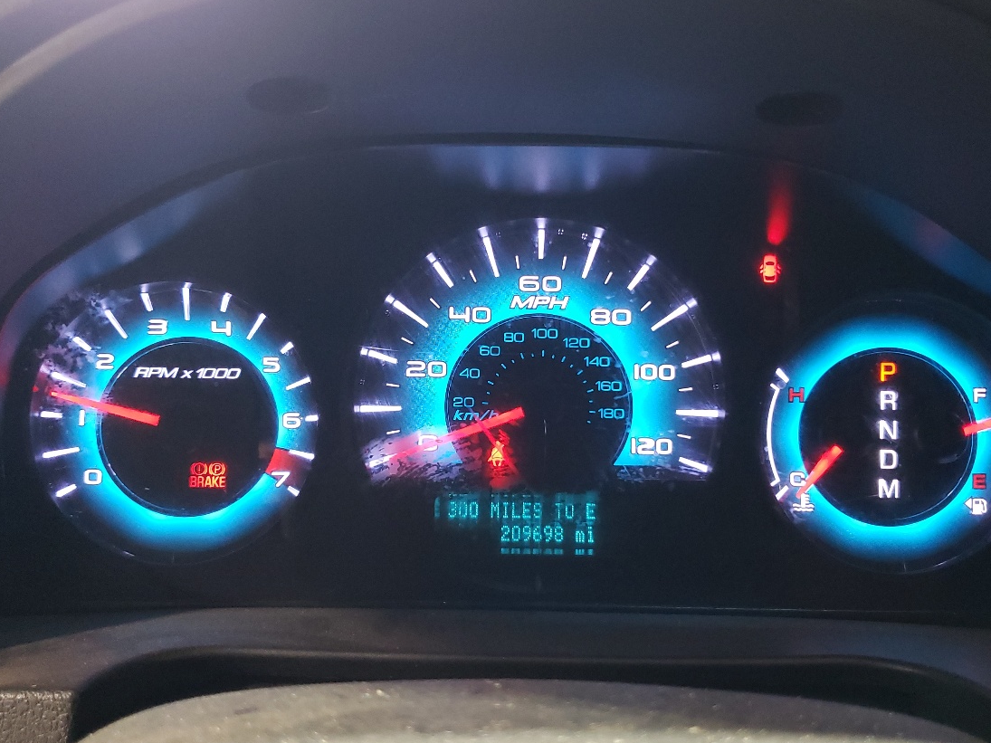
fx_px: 1088
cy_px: 373
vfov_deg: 37.7
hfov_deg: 49.0
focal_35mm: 38
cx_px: 513
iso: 306
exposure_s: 1/50
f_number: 1.5
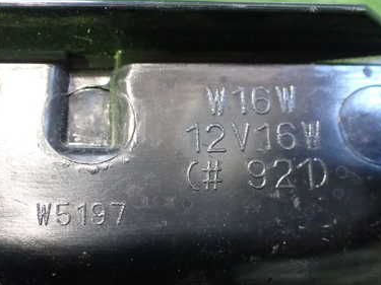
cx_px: 154
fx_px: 528
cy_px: 173
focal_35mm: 48
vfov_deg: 30.2
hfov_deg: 39.5
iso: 1250
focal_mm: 5.4
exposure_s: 1/30
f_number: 2.3
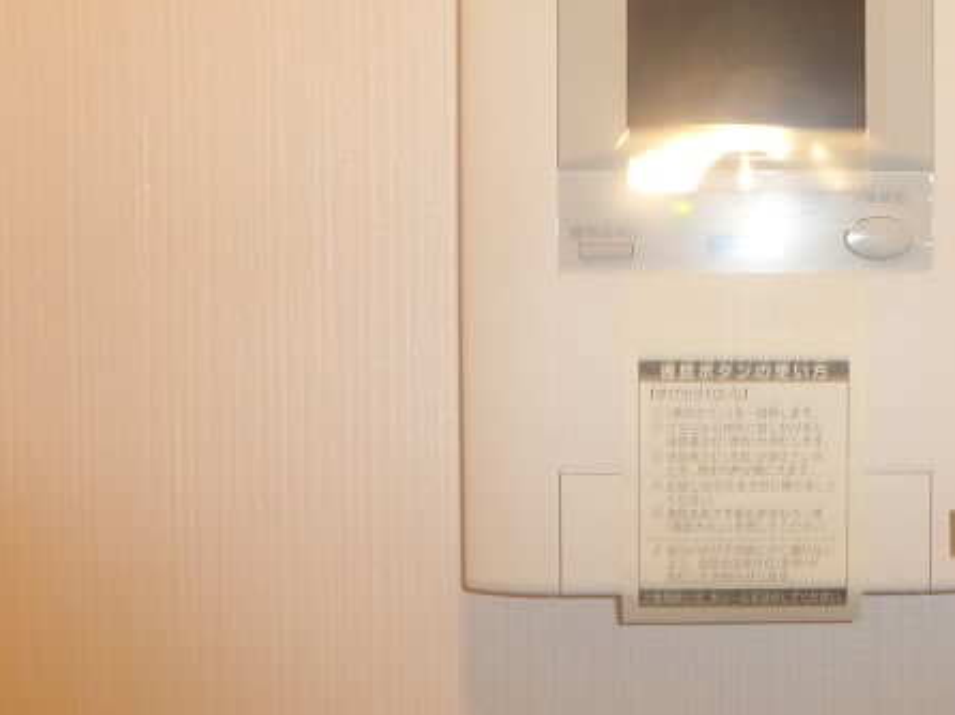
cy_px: 303
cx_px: 738
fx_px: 1075
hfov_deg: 45.9
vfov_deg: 36.7
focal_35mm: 39
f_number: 3.3
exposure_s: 1/60
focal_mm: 4.3
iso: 400
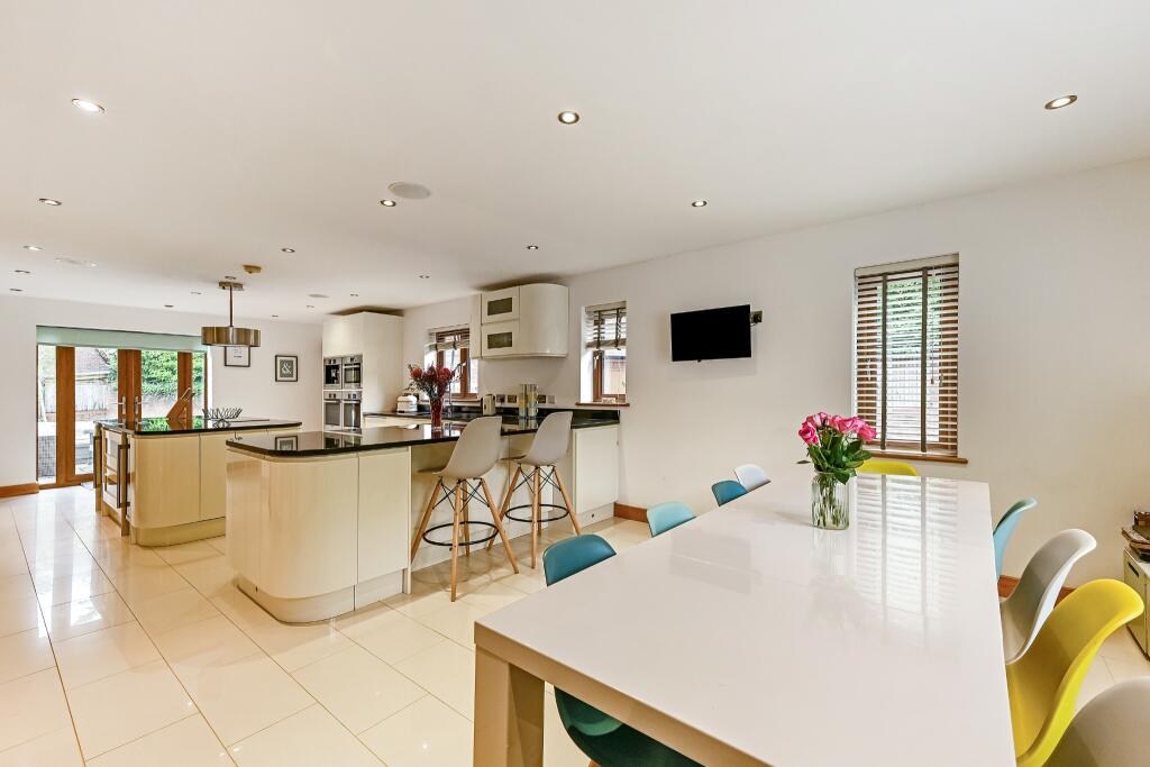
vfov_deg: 77.3
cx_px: 575
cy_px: 384
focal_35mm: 15
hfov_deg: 100.4
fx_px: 479
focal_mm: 15
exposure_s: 1/4
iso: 250
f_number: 9
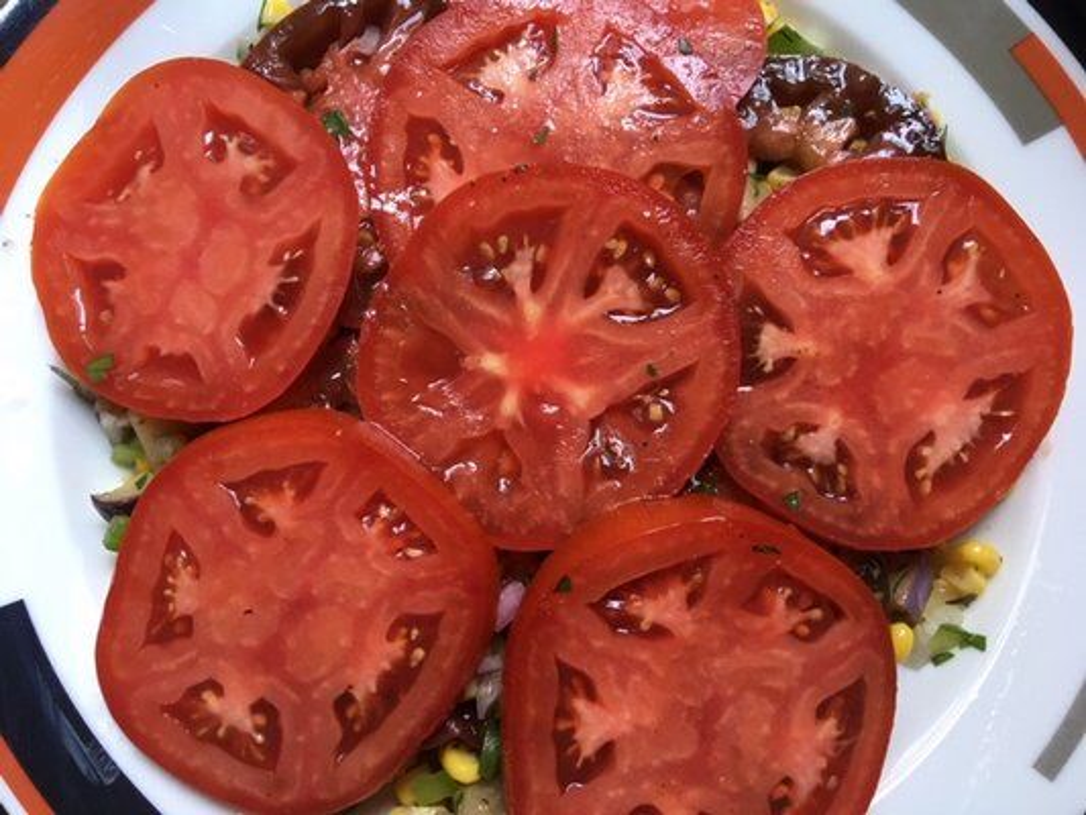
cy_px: 408
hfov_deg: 61.6
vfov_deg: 48.2
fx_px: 910
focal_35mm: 29
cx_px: 543
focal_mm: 4.15
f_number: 2.2
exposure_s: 1/30
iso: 32
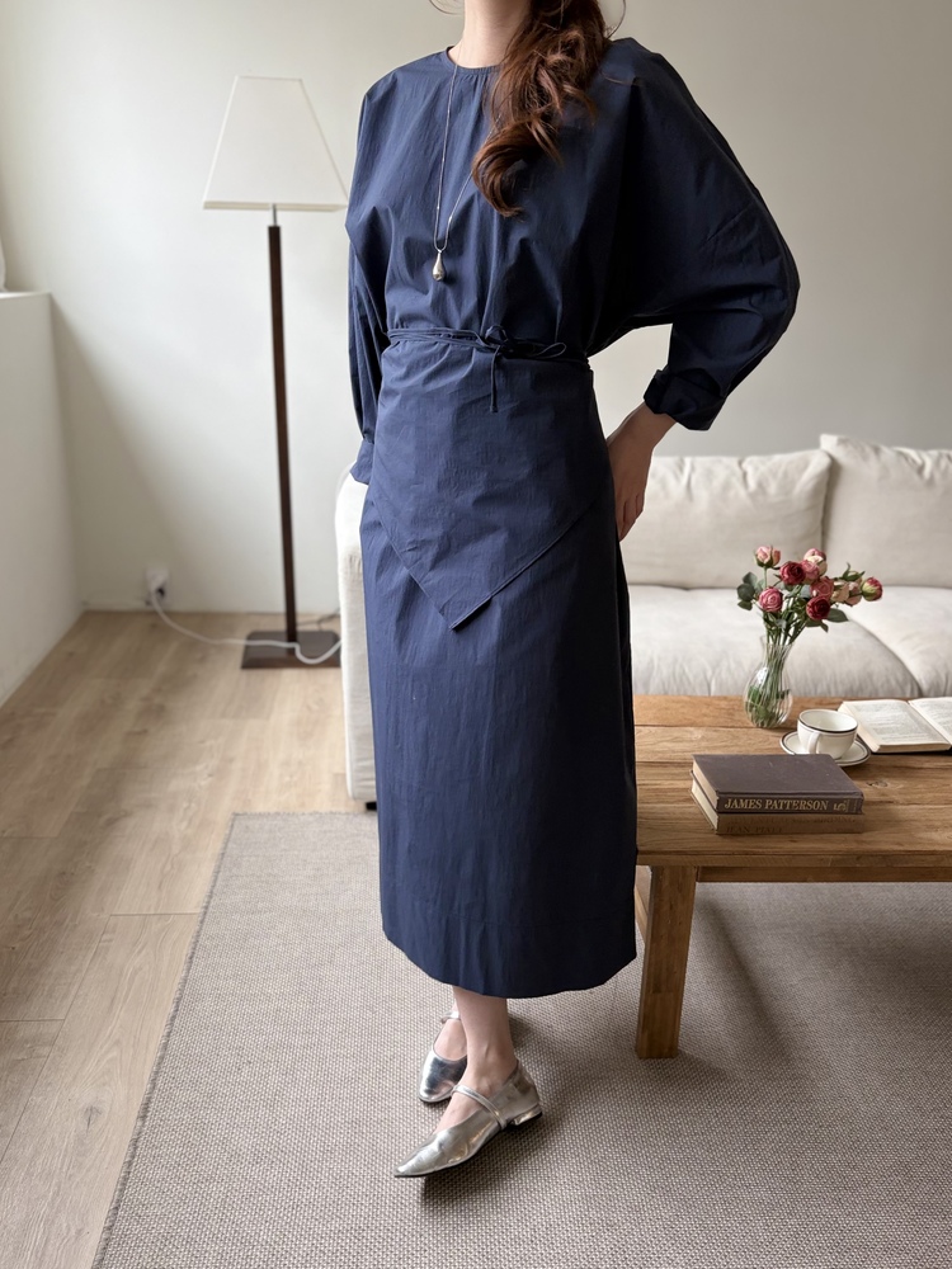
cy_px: 634
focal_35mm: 26
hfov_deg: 53.1
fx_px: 953
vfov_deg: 67.3
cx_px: 476
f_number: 1.6
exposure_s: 1/60
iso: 100
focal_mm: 5.96
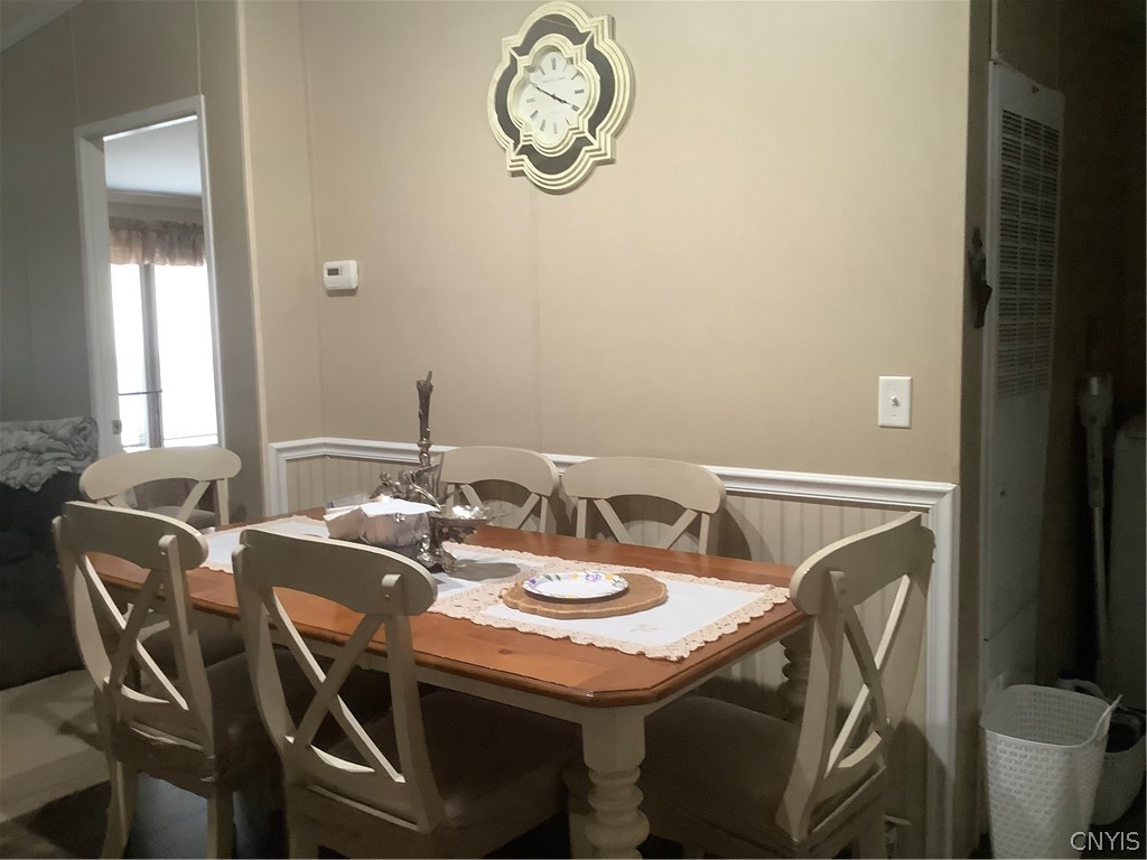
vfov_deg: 45.4
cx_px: 574
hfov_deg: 58.4
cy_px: 430
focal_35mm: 31
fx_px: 1027
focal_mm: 3.3
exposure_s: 1/33
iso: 250
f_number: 2.4
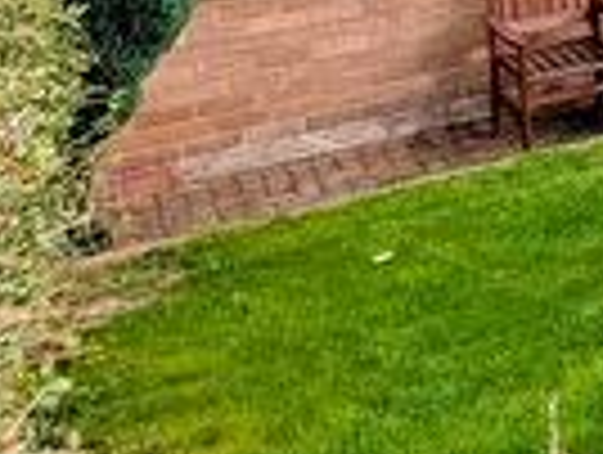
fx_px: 1448
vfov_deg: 15.8
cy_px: -308
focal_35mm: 83
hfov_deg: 17.7
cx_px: 1154
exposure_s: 1/743
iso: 45
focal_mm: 2.35
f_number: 2.2
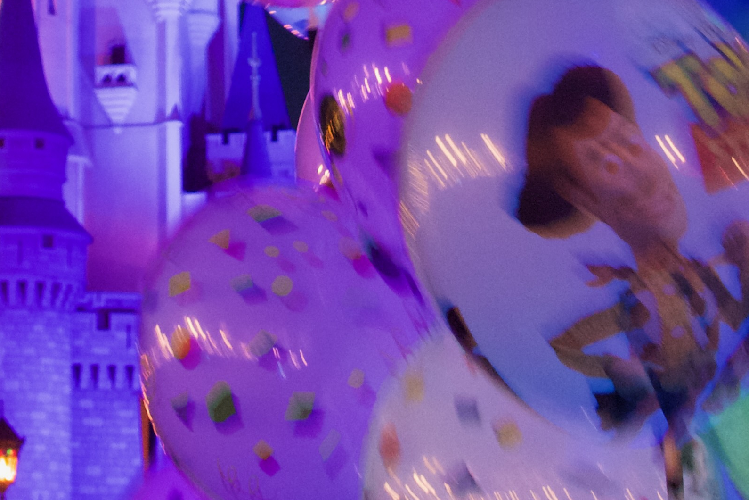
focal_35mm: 117
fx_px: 2434
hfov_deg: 17.3
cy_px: -252
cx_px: 142
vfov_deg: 11.2
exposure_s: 1/8
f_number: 2.8
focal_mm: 12.48
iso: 1250
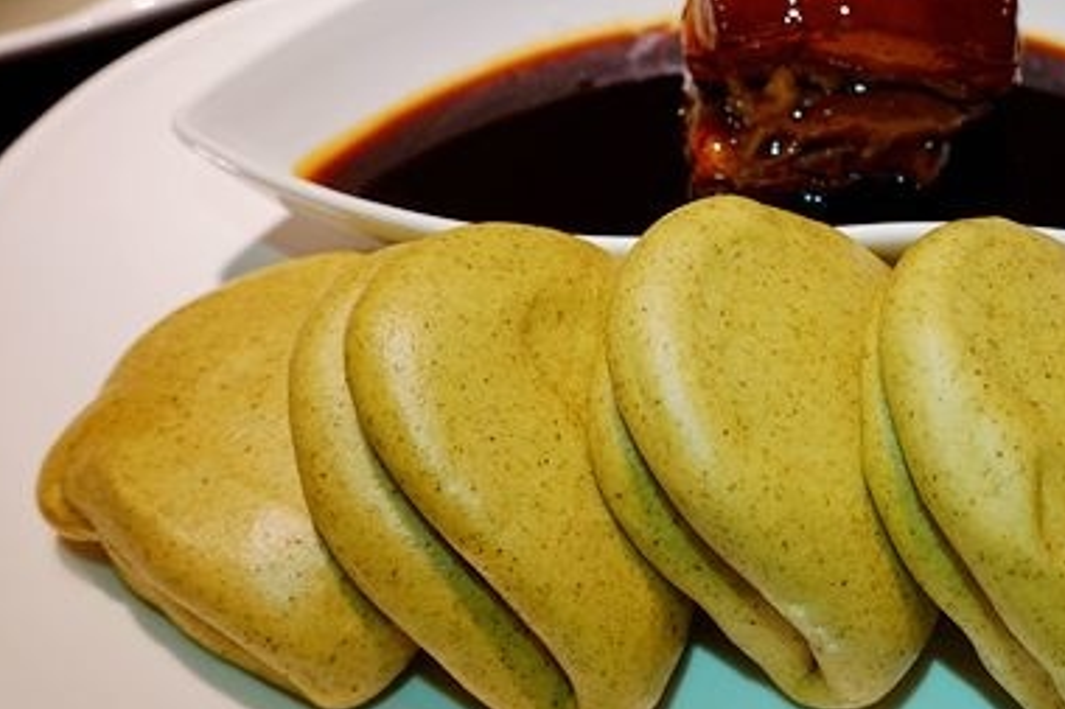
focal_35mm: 41
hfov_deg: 45.2
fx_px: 1212
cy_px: 290
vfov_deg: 32.5
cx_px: 841
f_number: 2.8
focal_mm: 9
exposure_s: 1/50
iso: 125
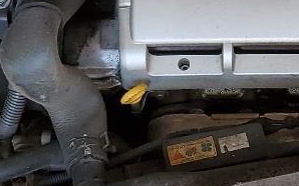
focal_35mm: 148
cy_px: -66
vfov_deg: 8.7
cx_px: 332
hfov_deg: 13.8
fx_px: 1206
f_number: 1.5
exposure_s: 1/149
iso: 50
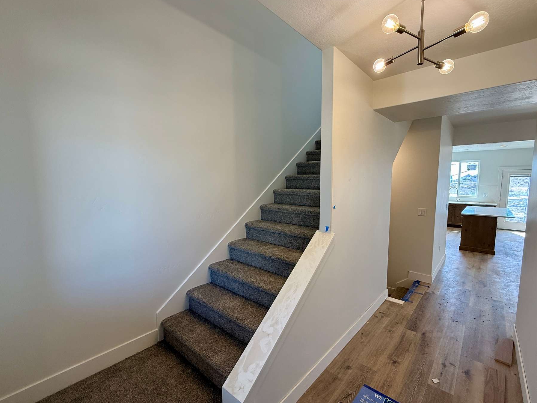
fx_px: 248
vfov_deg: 78.1
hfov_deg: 94.4
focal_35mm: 16
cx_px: 287
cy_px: 207
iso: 100
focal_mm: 2.22
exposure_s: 1/120
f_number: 2.2
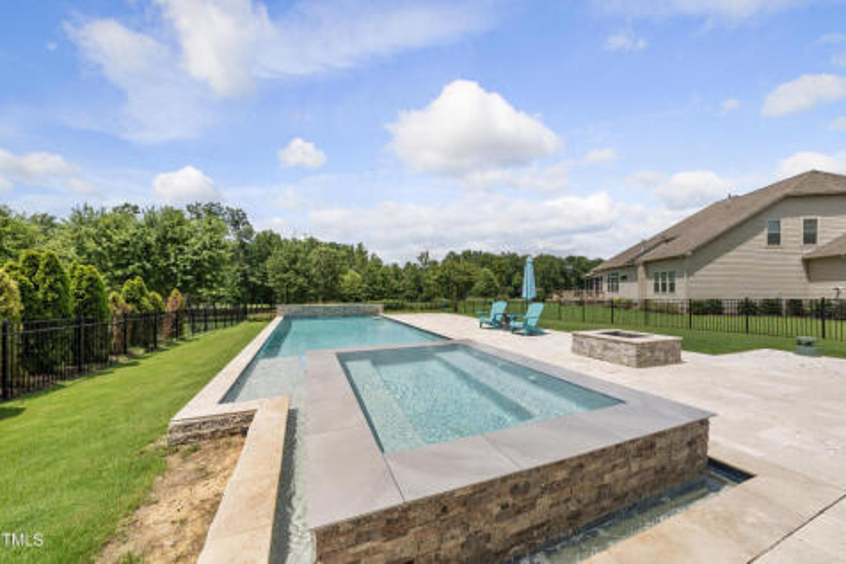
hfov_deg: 112.6
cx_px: 423
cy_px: 282
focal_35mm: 12
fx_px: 282
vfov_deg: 90.0
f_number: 7.1
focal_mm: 12
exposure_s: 1/640
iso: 80
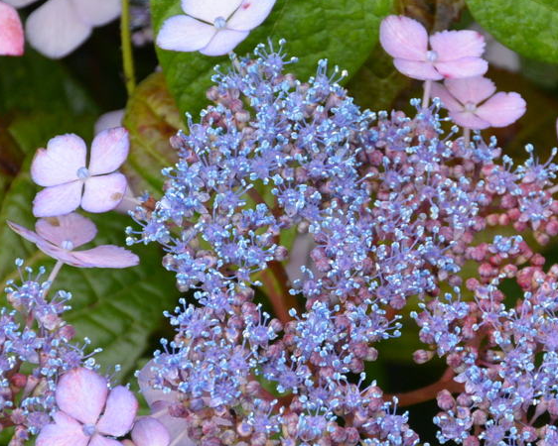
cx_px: 369
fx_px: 7054
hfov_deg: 4.5
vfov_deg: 3.6
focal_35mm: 427
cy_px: 317
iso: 200
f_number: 5.6
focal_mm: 92.8
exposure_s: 1/125
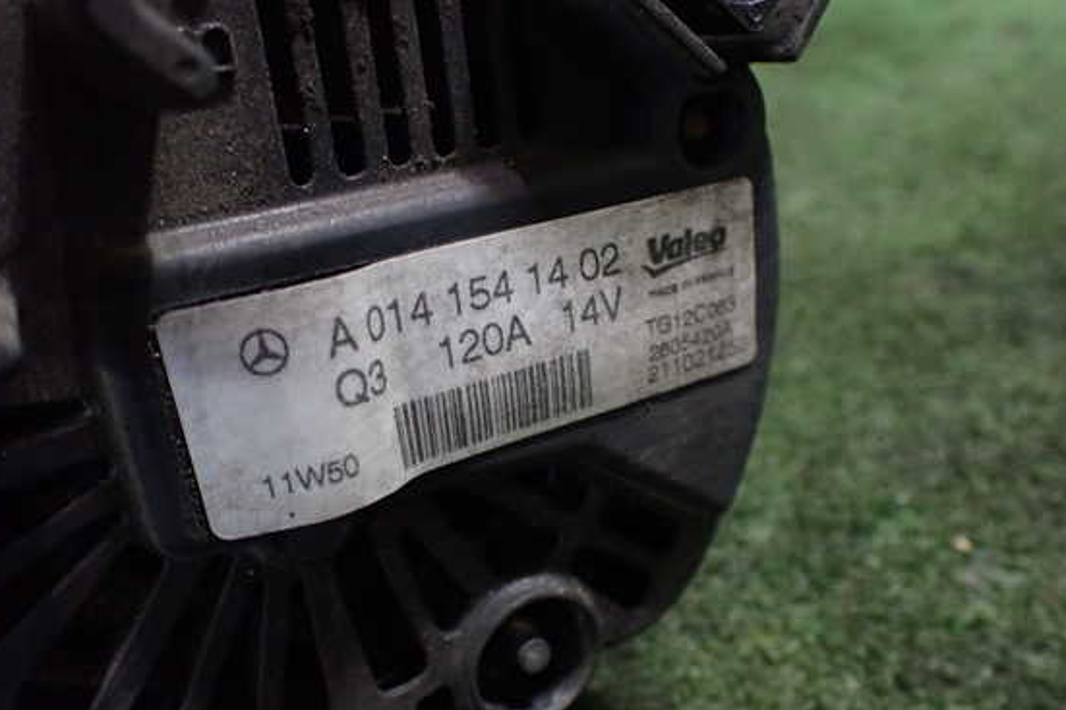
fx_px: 1006
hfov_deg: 55.8
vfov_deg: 38.8
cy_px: 389
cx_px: 524
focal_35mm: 34
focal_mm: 5.4
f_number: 2.3
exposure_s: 1/80
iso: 800
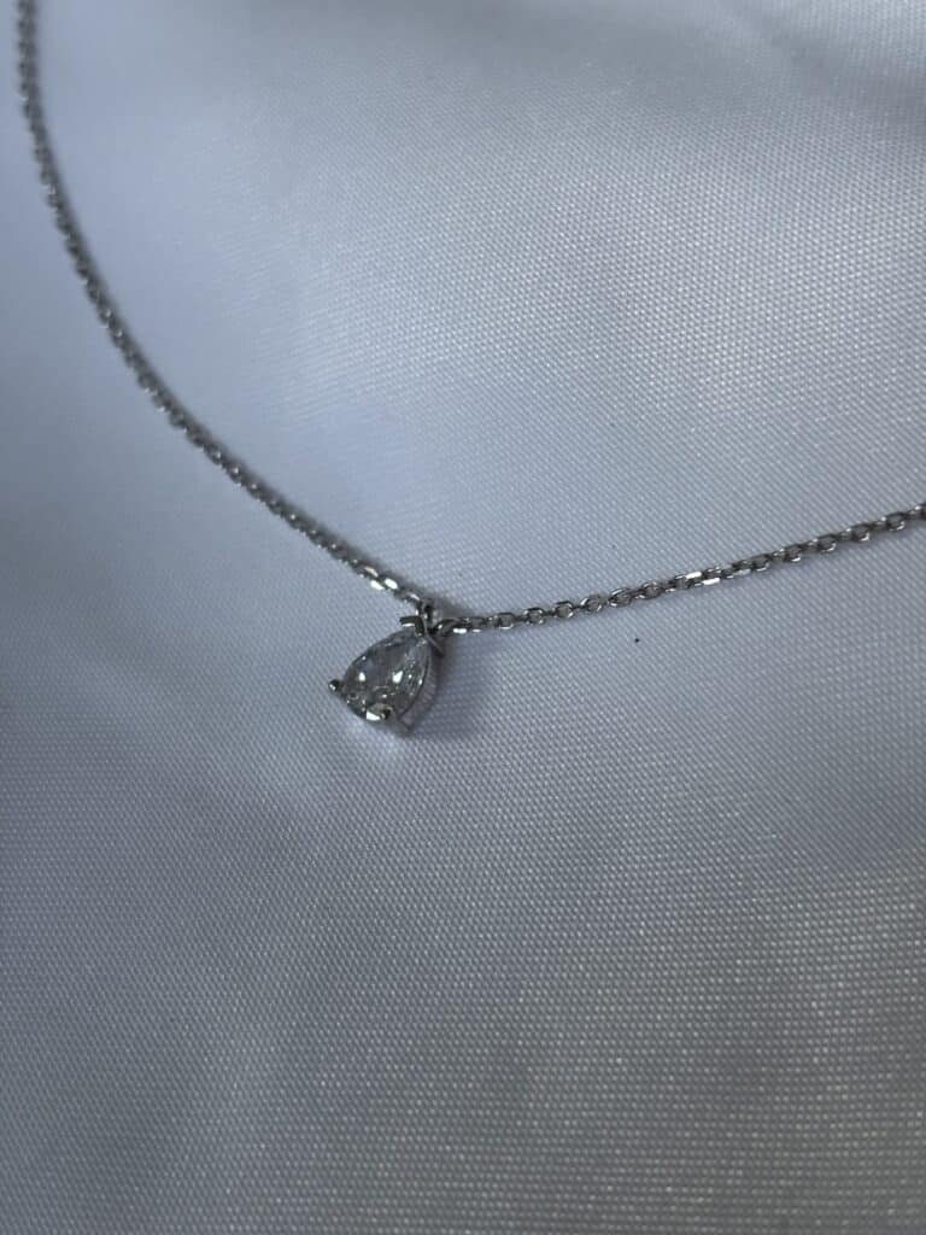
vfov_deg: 36.8
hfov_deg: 28.0
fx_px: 1855
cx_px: 463
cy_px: 618
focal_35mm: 52
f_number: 1.6
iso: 200
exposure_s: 1/40
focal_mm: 5.96
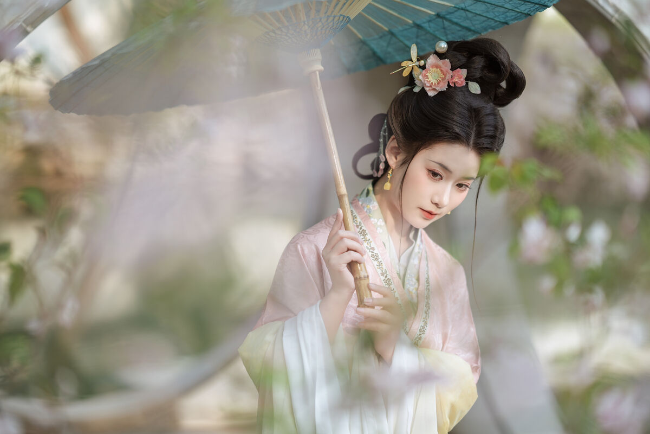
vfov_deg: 16.1
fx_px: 1535
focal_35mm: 85
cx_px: 325
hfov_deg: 23.9
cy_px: 217
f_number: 1.4
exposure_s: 1/800
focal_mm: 85
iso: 125
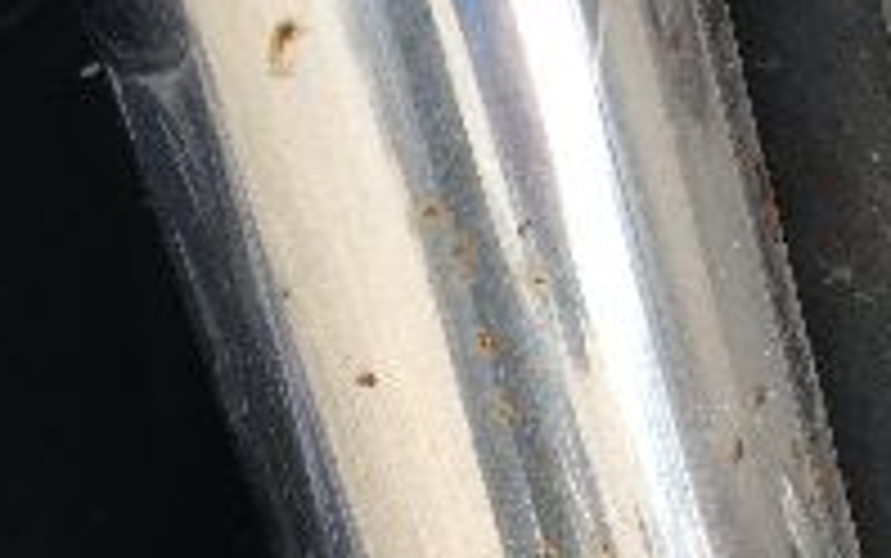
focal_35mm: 113
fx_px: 2745
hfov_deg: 18.4
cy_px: 680
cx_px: 405
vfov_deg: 11.4
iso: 50
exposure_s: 1/133
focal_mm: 4.13
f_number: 2.4
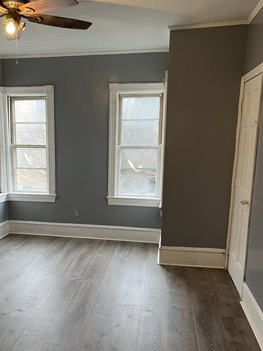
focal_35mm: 38
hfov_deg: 37.1
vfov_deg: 48.7
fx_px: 385
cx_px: 78
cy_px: 210
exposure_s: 1/60
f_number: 1.5
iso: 160
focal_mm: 5.7
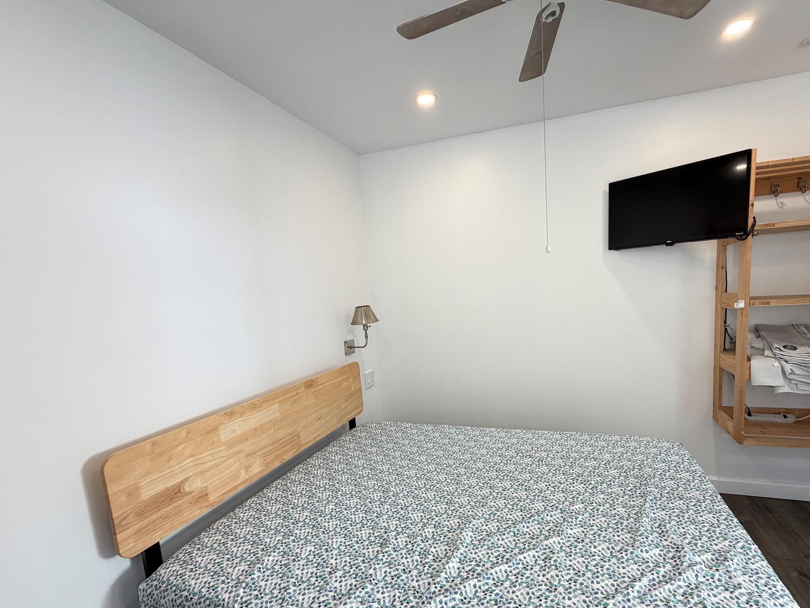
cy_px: 336
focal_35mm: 16
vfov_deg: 77.9
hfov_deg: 94.1
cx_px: 451
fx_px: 374
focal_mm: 2.22
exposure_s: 1/121
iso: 200
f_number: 2.2
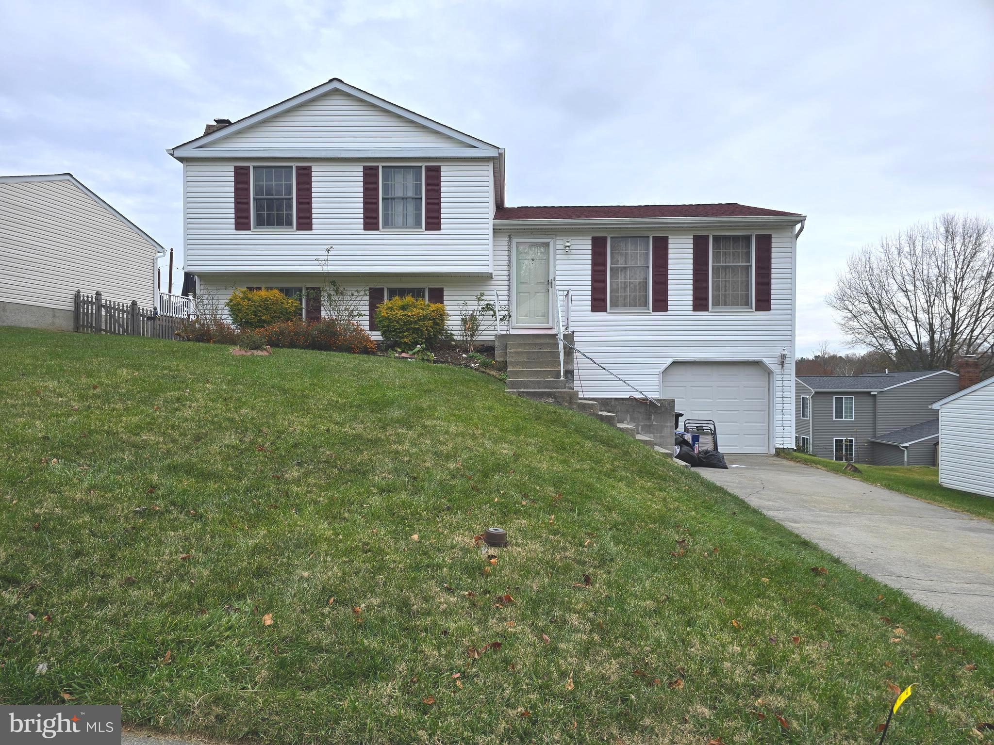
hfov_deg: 73.9
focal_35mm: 23
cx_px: 497
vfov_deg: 58.9
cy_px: 372
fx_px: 660
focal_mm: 6.3
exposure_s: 1/180
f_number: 1.7
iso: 20
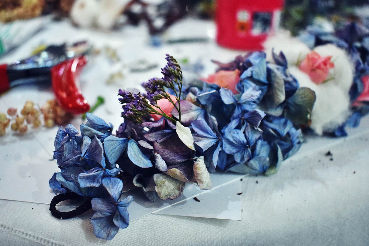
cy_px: 123
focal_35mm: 45
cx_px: 184
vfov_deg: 29.9
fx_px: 461
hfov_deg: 43.6
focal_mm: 30
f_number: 4.2
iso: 1600
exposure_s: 1/60
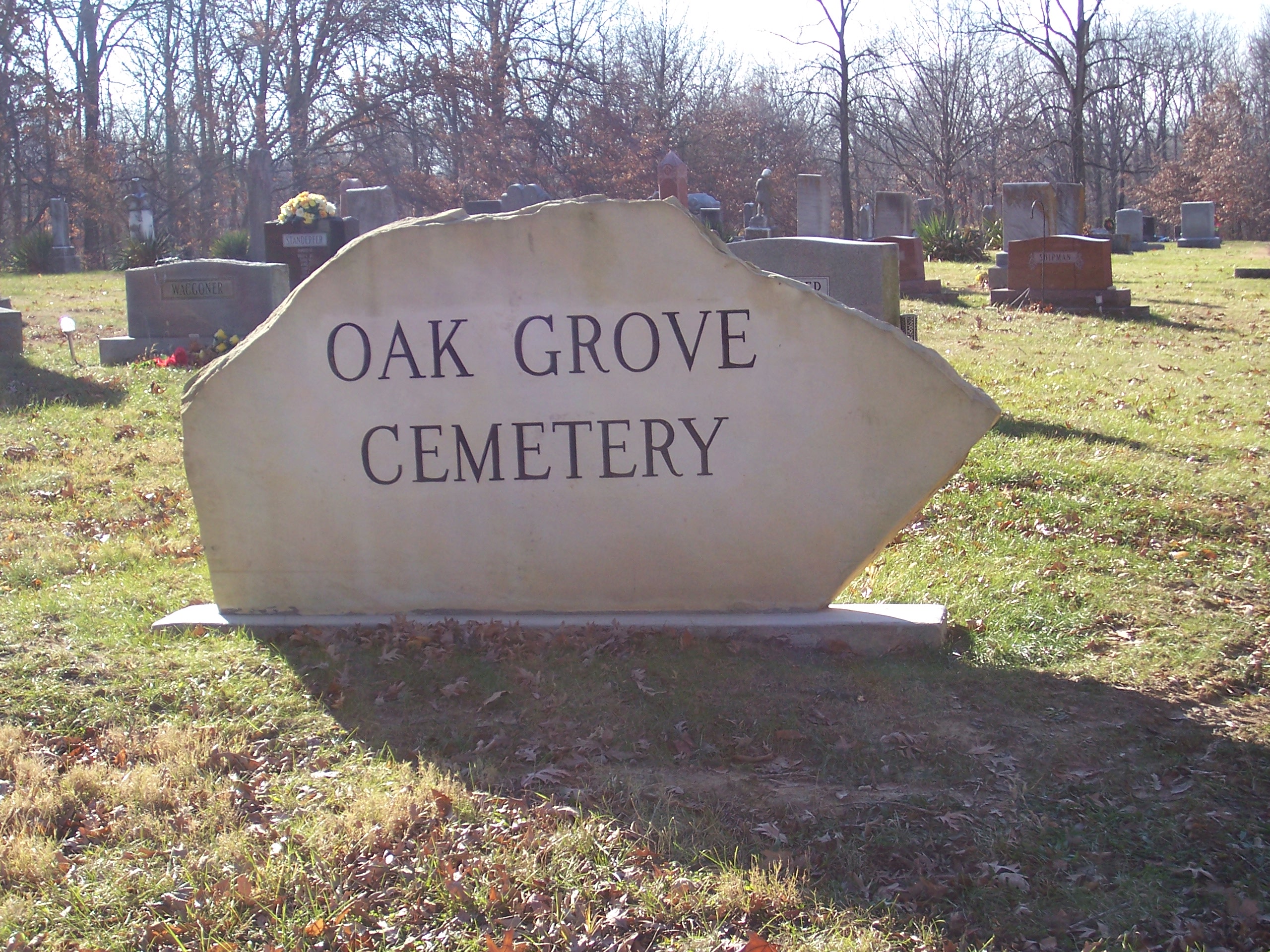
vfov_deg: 22.3
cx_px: 635
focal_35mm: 66
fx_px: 2421
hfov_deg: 29.4
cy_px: 476
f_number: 4
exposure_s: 1/250
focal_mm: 10.8
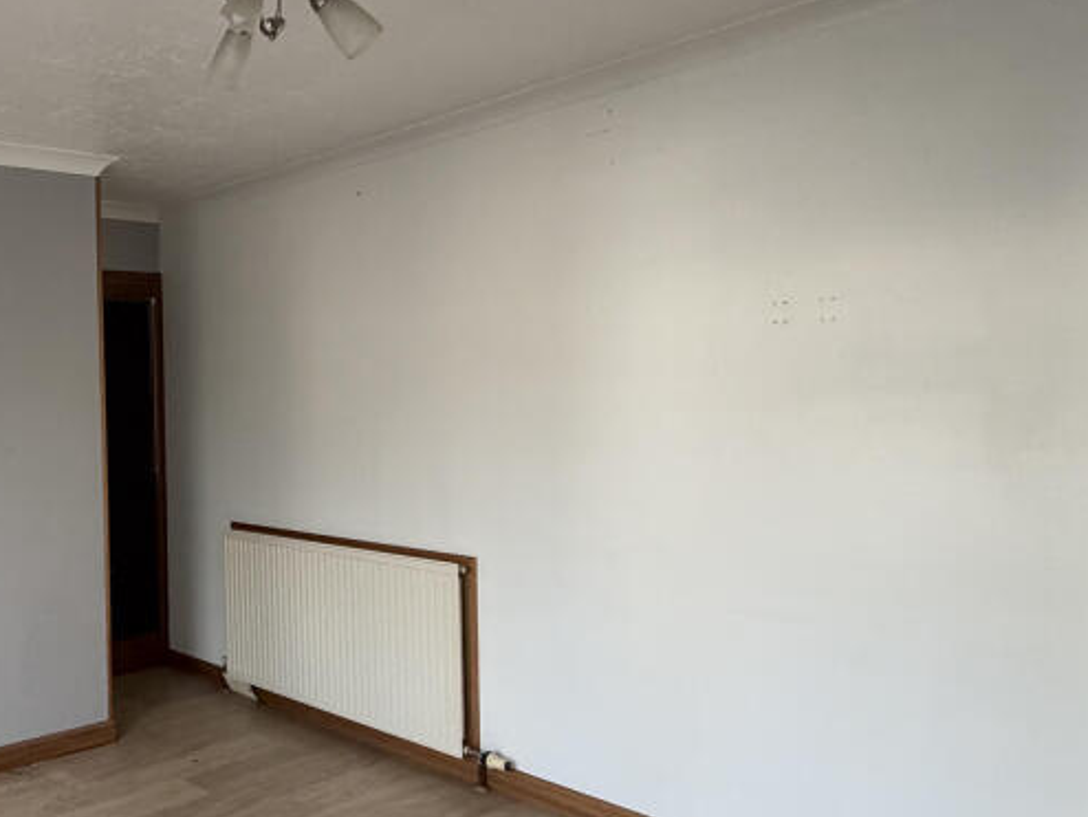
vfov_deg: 48.3
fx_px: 912
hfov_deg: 50.8
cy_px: 412
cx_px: 22
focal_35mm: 29
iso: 250
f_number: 2.2
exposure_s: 1/121
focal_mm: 2.22
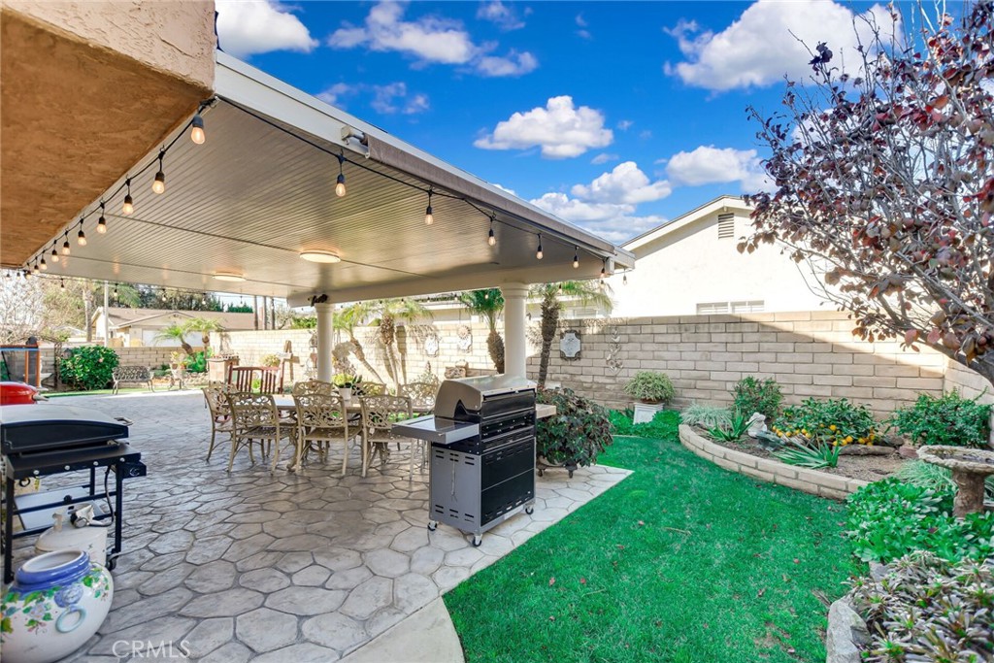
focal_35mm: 15
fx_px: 414
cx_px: 497
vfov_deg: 77.3
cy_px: 332
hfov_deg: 100.4
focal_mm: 10
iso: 400
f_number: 8
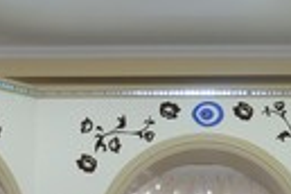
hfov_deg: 15.7
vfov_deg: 10.0
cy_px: 333
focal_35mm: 131
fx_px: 1057
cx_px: 160
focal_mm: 25
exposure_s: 1/60
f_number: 5.6
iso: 1250
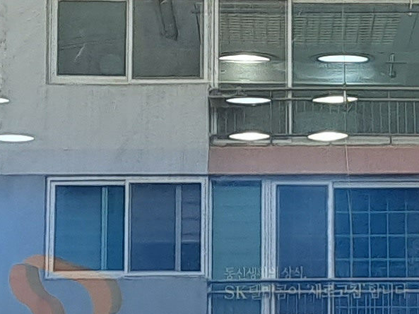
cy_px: 44
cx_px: 398
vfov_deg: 7.9
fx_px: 2264
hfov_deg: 10.5
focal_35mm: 187
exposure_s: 1/341
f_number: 1.8
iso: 25
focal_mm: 5.23
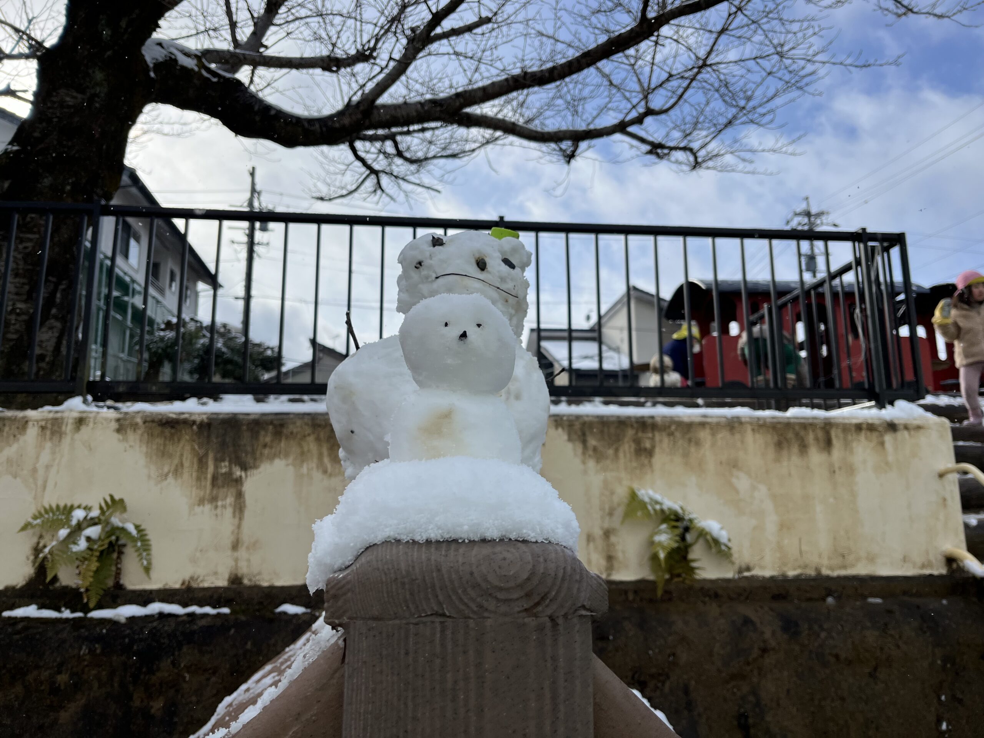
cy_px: 369
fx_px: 739
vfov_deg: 53.1
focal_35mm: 26
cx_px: 492
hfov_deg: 67.3
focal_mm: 5.1
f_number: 1.6
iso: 50
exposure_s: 1/5848
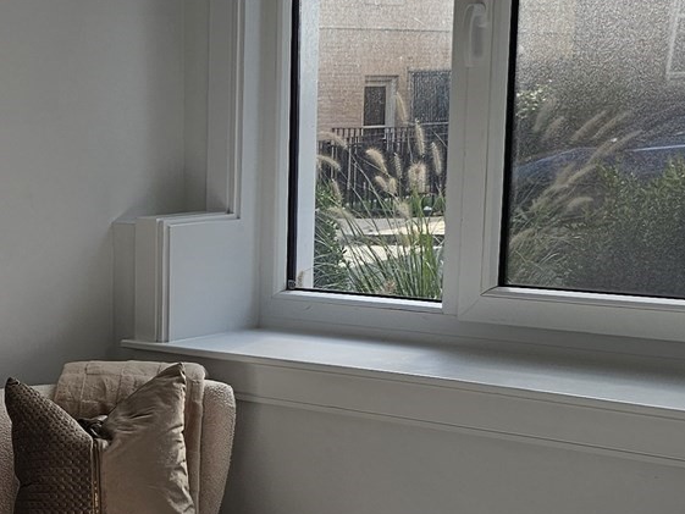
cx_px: 49
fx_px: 1663
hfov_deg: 22.6
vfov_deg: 17.2
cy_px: 491
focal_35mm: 84
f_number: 1.7
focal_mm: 6.3
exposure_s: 1/180
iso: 12
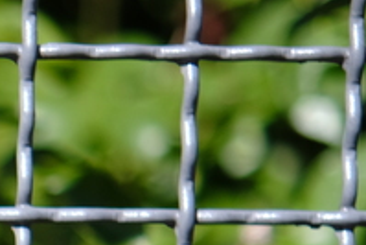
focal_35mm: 257
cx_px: -331
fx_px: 2615
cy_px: 390
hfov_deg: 7.7
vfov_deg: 5.3
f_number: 1.4
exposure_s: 1/4000
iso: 160
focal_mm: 33
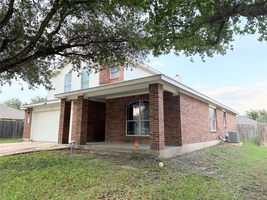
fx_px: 185
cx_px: 134
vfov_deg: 56.8
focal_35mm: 24
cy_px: 100
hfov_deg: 71.6
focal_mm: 6.86
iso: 80
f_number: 1.78
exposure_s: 1/454
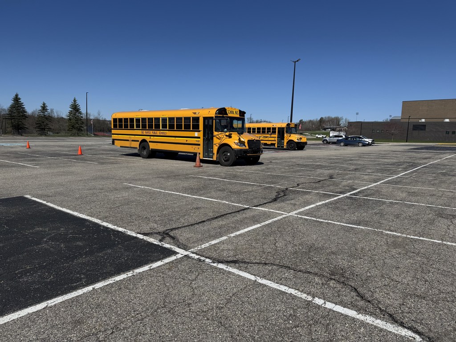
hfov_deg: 71.6
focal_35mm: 24
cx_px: 228
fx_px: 316
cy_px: 171
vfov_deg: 56.8
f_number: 1.78
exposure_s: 1/9091
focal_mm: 6.76
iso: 80
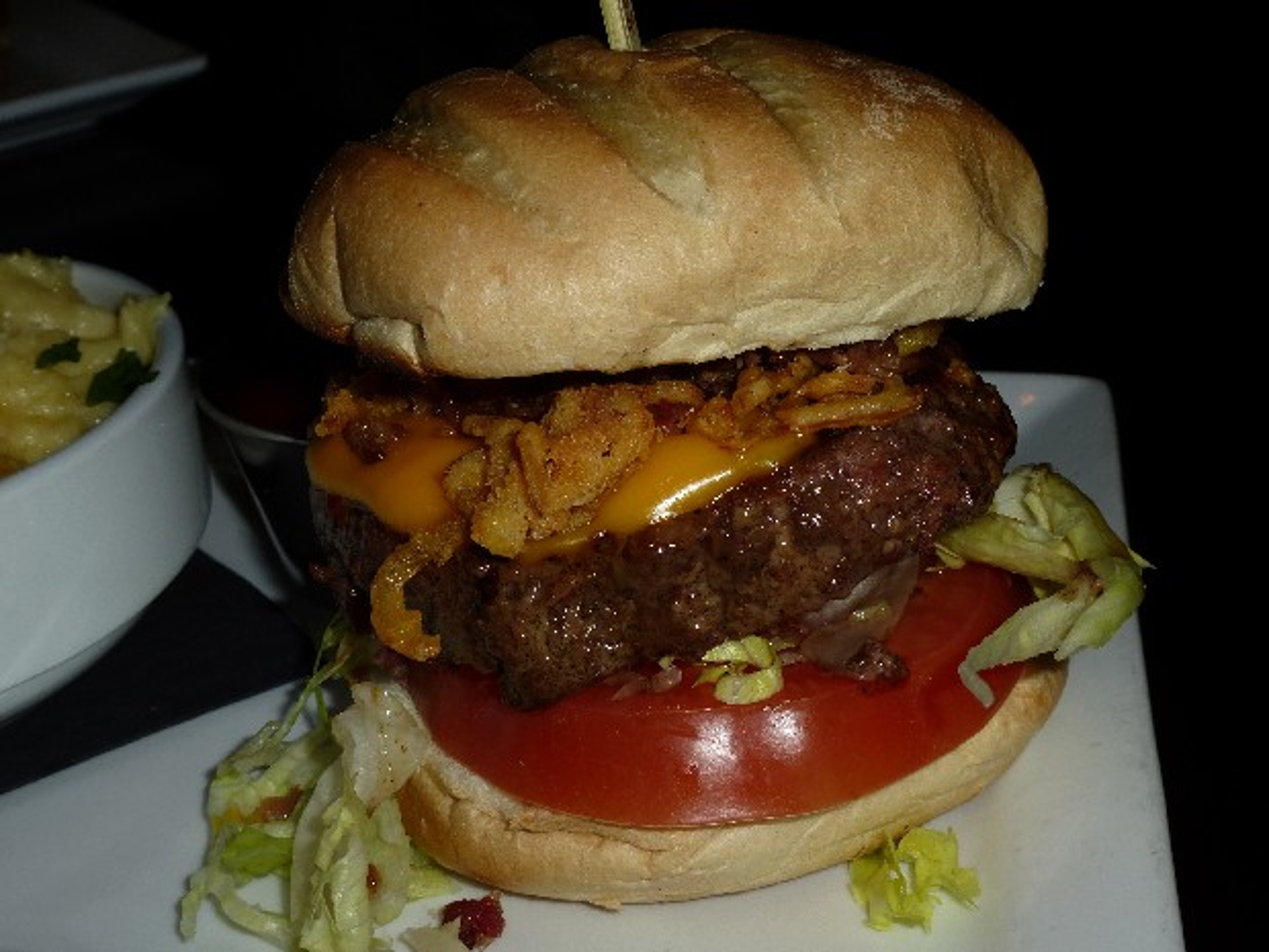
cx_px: 634
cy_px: 476
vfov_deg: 25.7
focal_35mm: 57
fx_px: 2090
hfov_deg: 33.8
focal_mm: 10.1
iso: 100
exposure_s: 1/60
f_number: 4.4
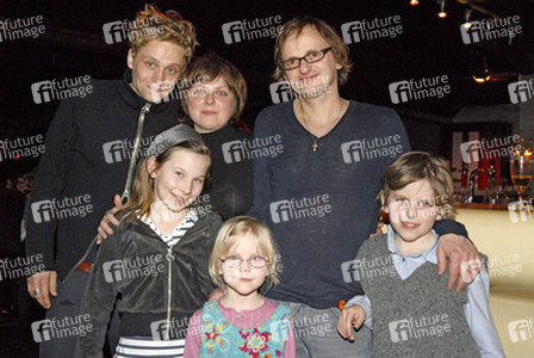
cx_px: 267
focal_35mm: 46
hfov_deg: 42.3
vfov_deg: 29.0
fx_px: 691
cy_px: 179
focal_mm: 31
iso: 800
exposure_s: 1/50
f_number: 5.6
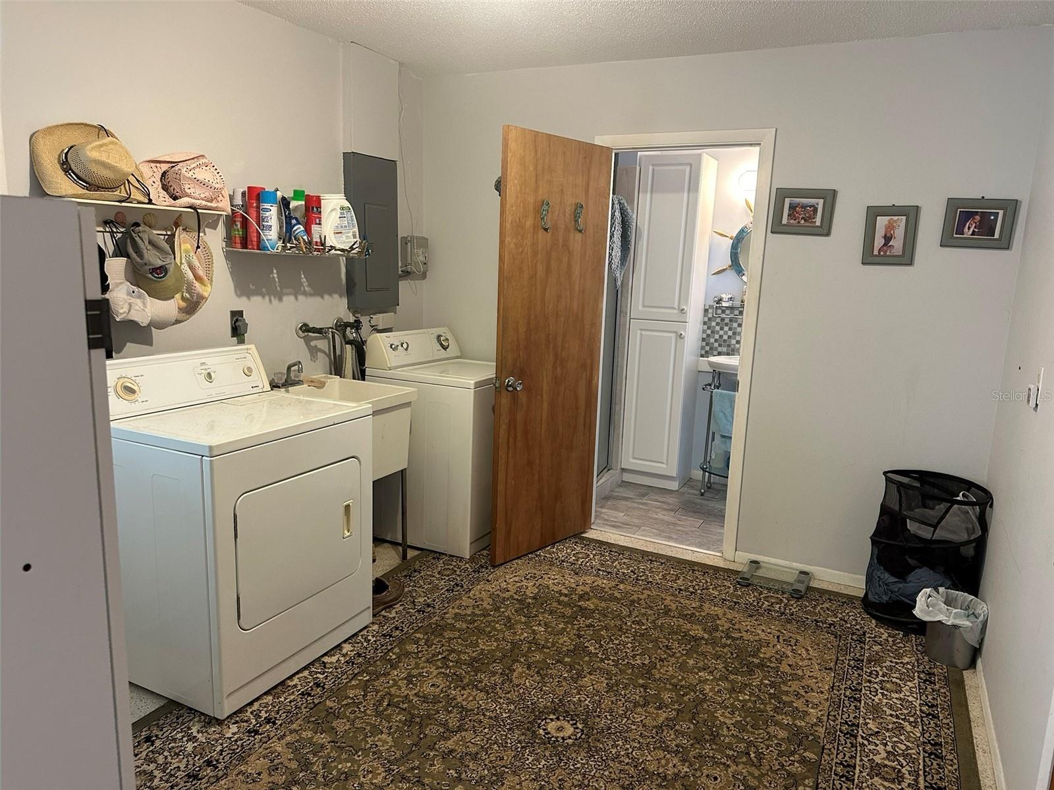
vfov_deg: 56.8
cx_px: 527
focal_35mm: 24
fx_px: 731
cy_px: 395
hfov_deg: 71.6
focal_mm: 6.86
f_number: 1.78
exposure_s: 1/60
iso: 320
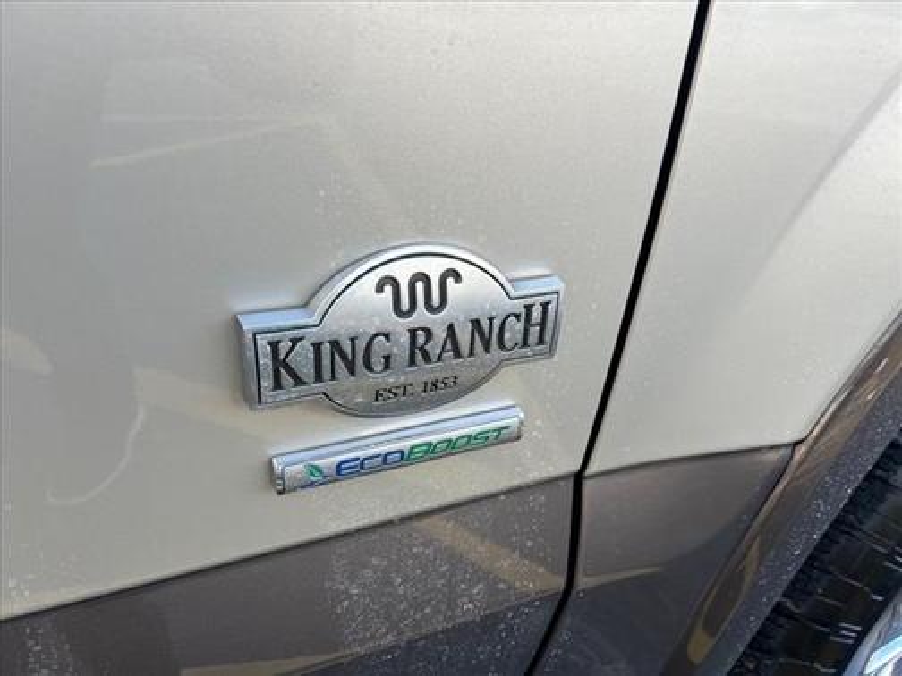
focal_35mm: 26
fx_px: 677
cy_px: 338
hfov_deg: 67.3
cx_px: 451
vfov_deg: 53.1
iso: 50
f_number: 1.5
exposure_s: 1/315
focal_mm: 5.7
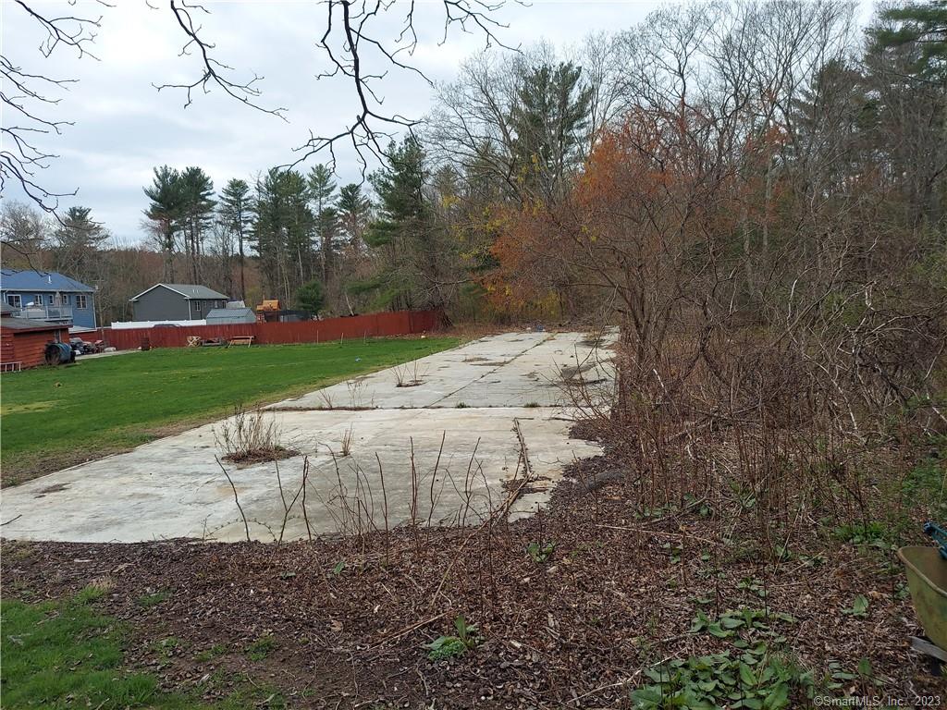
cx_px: 474
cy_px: 355
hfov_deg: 71.6
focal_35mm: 24
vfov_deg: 56.8
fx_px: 657
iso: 50
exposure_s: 1/543
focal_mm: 5.23
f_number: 1.8
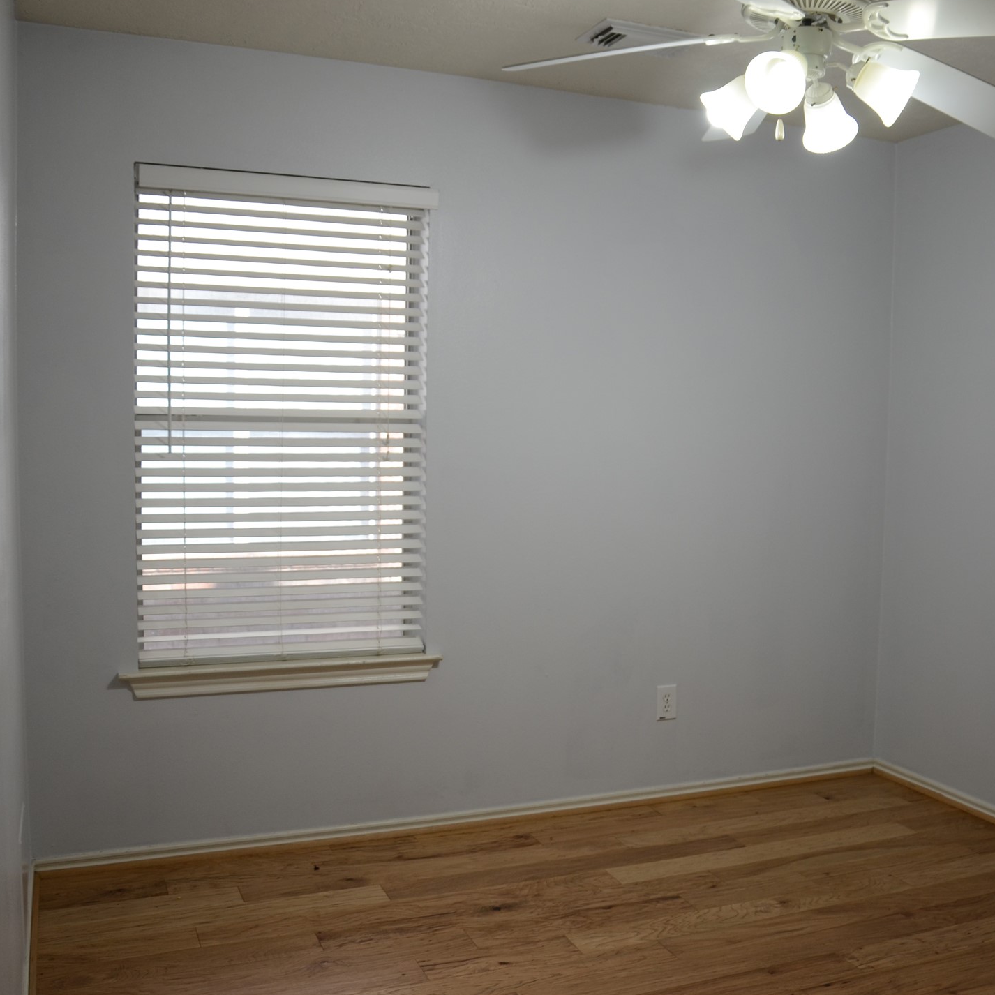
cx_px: 612
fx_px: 1138
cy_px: 493
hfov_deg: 46.9
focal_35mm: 35
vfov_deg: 47.2
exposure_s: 1/50
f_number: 4
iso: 250
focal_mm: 18
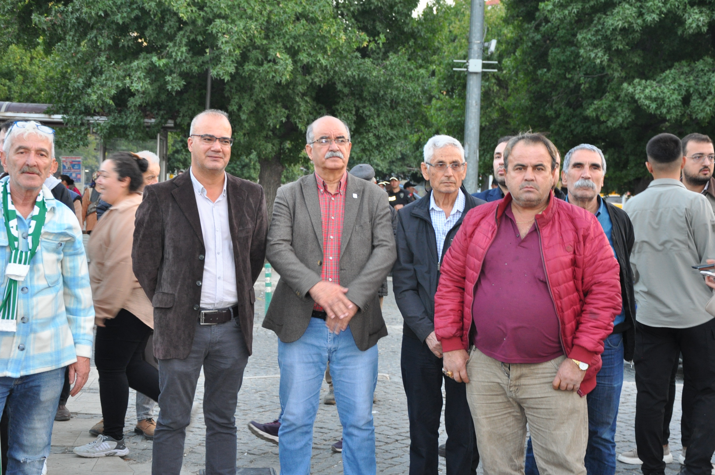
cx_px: 358
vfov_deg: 23.7
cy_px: 238
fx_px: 1131
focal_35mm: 57
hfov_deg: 35.1
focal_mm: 38
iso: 800
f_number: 4.5
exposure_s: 1/60
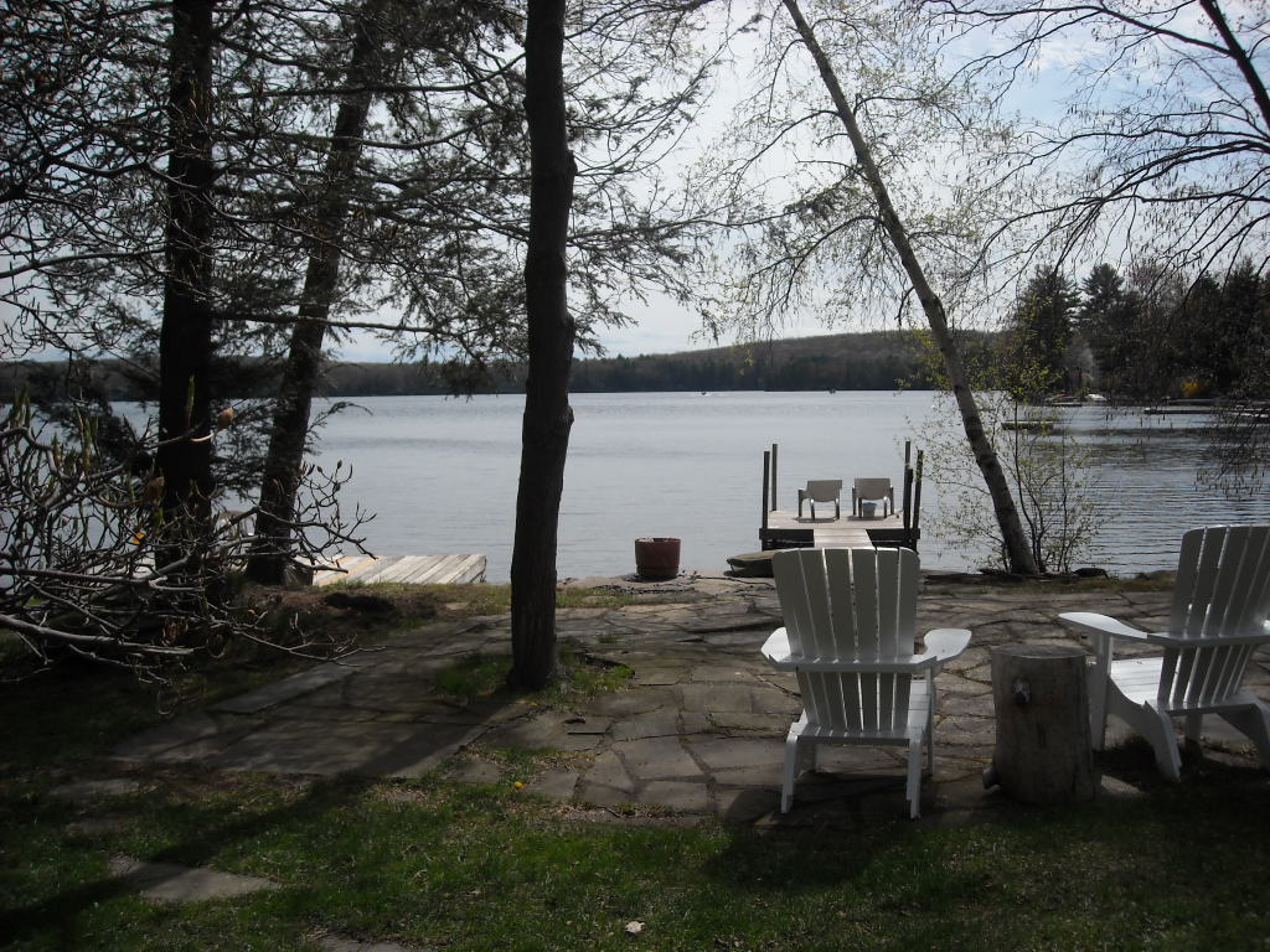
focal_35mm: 35
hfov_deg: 52.6
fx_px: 1284
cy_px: 476
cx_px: 635
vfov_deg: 40.7
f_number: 5.6
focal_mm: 5.7
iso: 64
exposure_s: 1/569
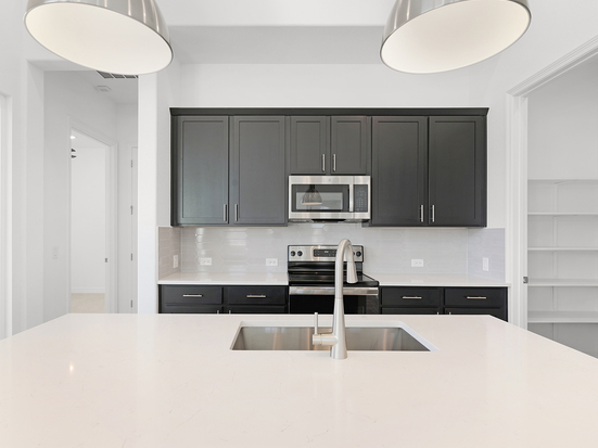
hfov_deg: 84.6
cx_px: 279
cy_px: 227
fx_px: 328
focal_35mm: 19
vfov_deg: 68.7
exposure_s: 1/20
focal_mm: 17
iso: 100
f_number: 9
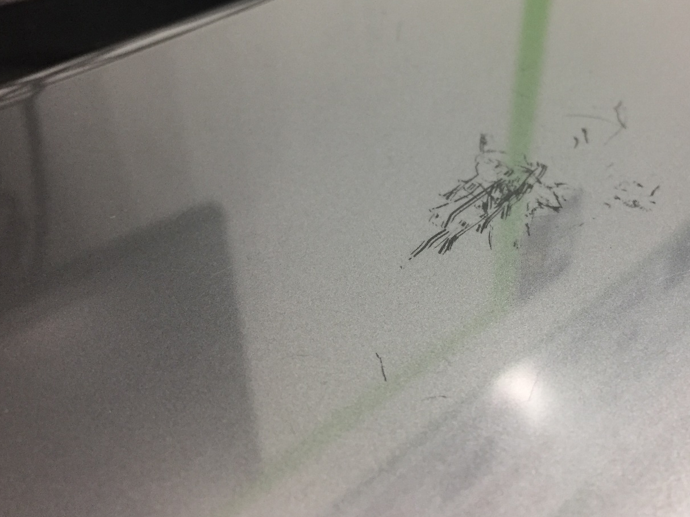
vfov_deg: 36.6
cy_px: 188
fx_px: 777
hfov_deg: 47.6
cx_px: 419
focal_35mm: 39
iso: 200
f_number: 2.2
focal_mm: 4.15
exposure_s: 1/33
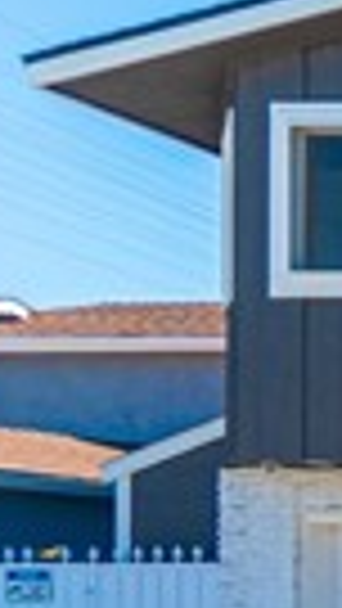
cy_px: 617
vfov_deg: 19.9
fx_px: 1676
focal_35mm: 104
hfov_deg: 7.7
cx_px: 1372
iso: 100
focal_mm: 14
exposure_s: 1/640
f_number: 4
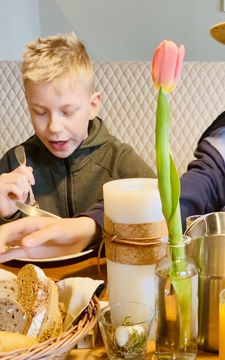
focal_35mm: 37
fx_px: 363
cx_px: 183
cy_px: 180
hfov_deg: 33.4
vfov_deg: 52.7
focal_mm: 4.25
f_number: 1.8
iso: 200
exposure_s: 1/50
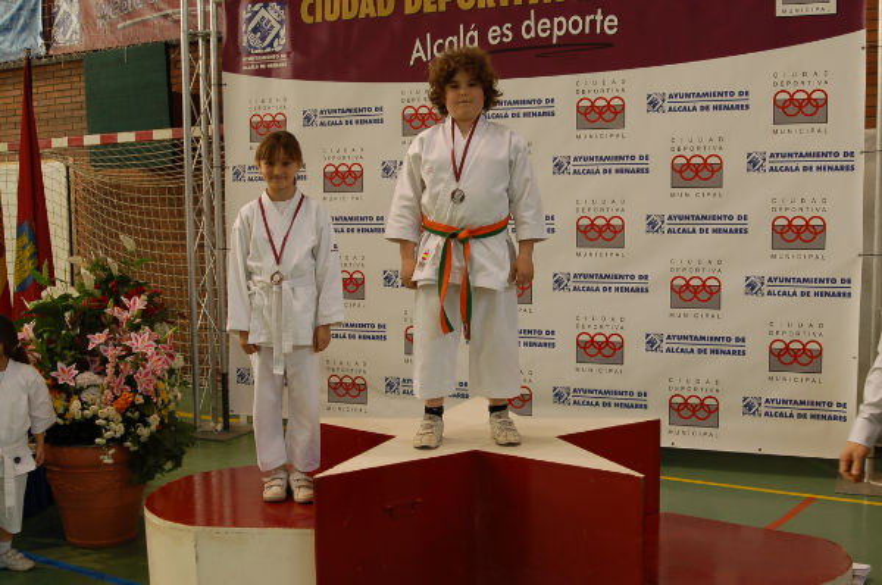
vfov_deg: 31.8
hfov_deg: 46.5
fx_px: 1027
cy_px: 292
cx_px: 441
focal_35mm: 42
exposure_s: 1/60
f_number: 4
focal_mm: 28
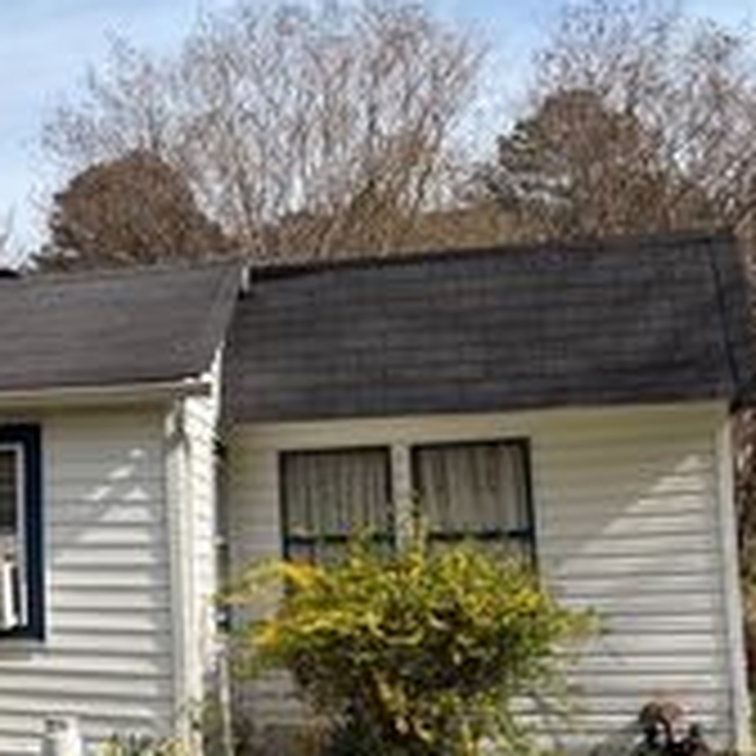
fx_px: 1557
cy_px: 430
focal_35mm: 63
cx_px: -324
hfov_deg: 23.0
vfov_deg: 27.3
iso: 80
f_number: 1.78
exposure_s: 1/4405
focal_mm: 6.76
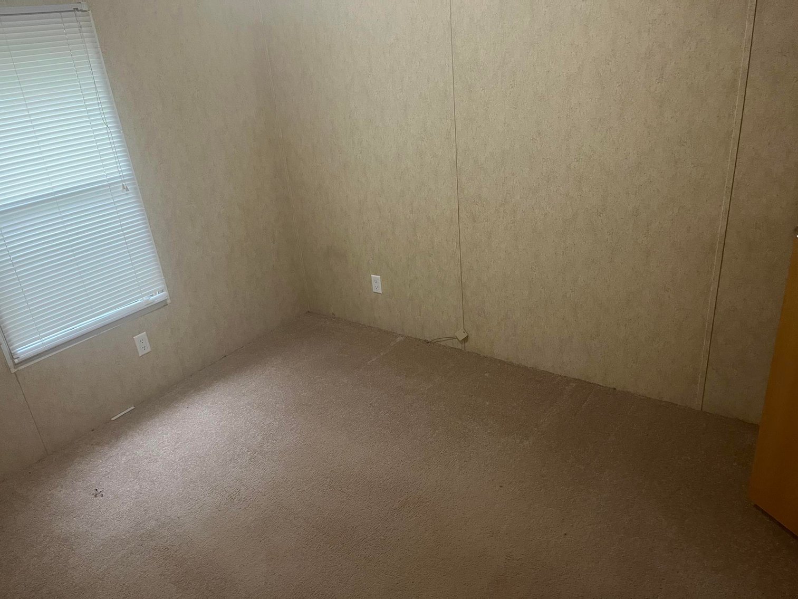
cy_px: 300
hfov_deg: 67.3
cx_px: 399
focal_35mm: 26
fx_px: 599
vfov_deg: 53.1
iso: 250
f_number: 1.6
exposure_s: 1/60
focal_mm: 5.1
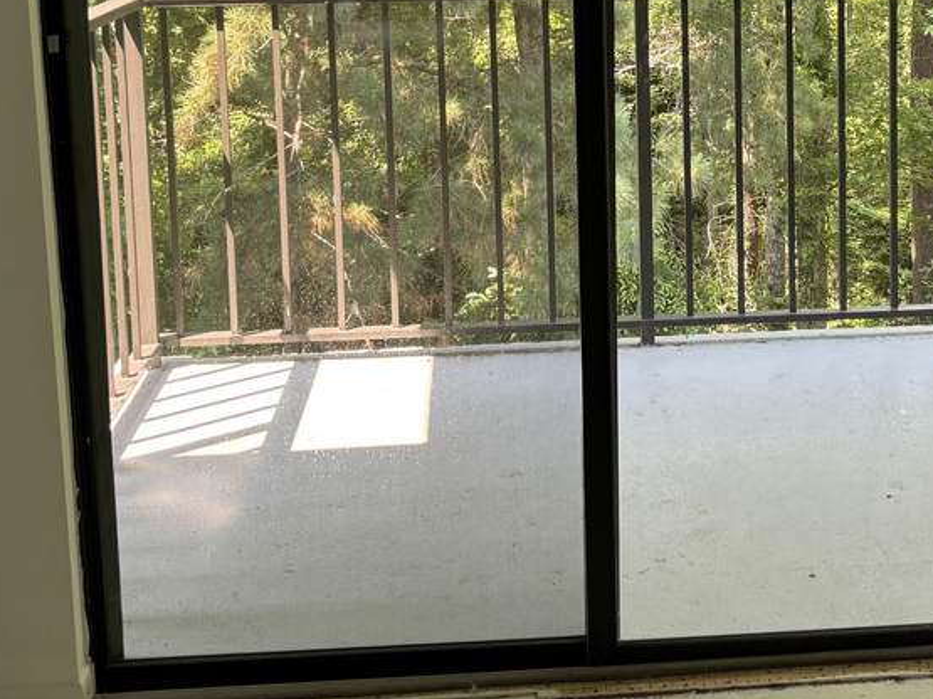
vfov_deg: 23.6
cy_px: 34
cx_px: 607
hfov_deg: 32.0
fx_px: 1617
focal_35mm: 60
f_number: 1.6
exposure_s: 1/121
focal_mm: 5.96
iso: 80
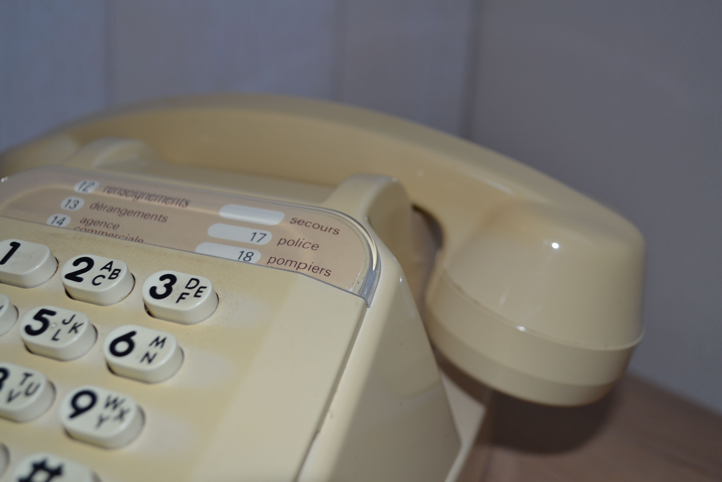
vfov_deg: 30.8
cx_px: 361
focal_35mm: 44
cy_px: 241
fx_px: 872
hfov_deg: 45.0
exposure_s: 1/60
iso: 110
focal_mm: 29
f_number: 4.5
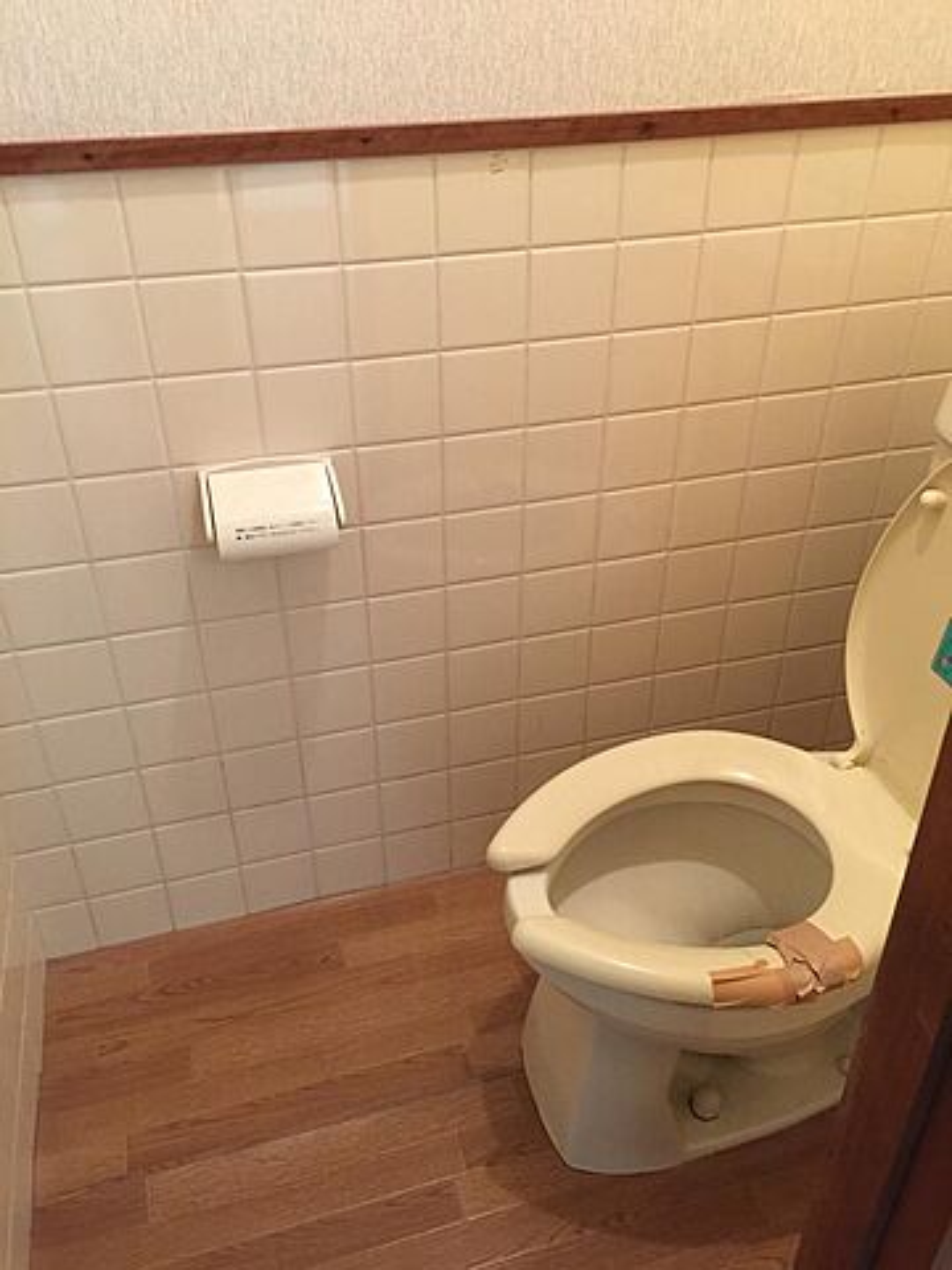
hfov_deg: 48.2
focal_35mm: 29
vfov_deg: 61.7
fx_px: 1063
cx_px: 476
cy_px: 635
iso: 100
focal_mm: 4.15
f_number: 2.2
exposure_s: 1/15
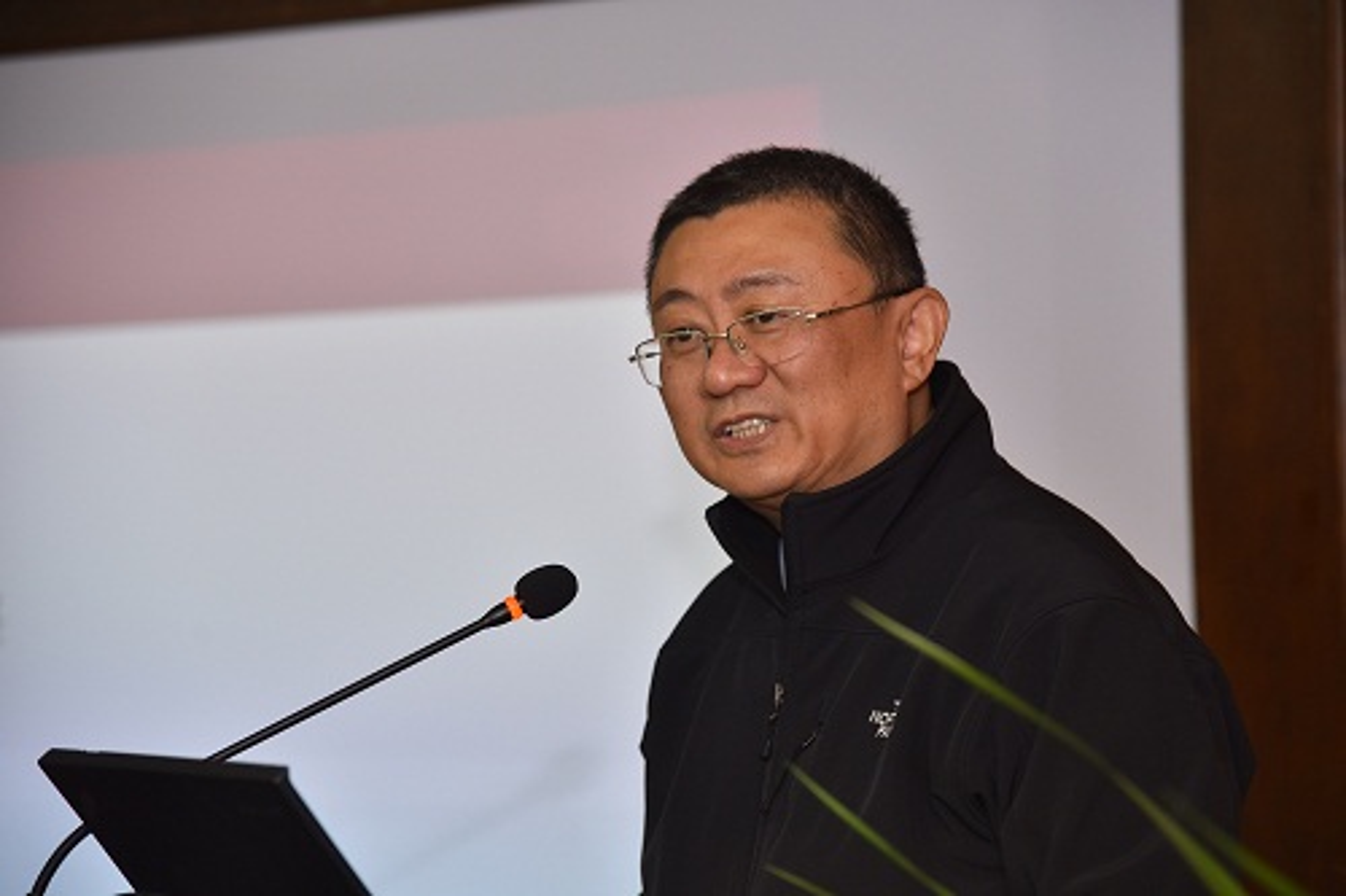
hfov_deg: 17.1
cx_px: 673
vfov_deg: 11.4
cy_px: 448
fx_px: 4485
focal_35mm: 120
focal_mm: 120
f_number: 4
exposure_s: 1/160
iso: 500
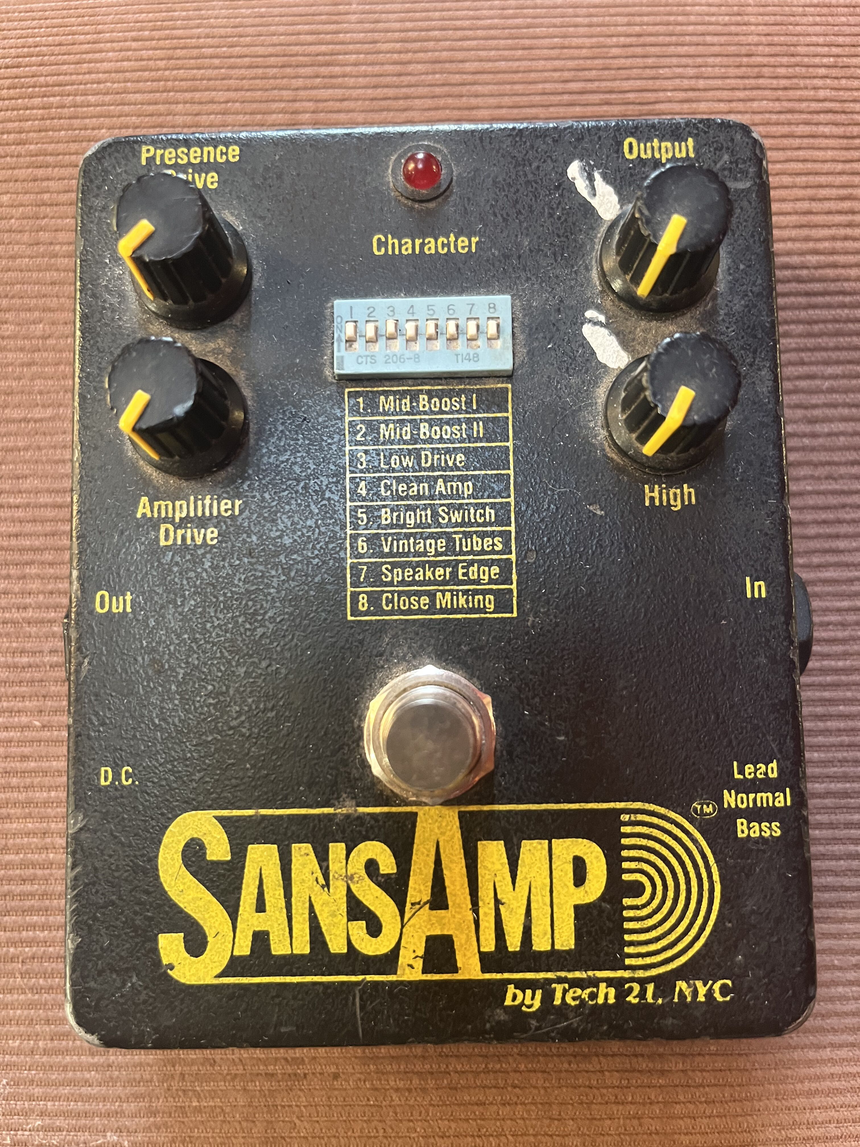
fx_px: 861
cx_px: 430
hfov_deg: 53.1
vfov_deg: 67.3
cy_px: 574
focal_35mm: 26
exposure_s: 1/50
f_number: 1.6
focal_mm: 5.1
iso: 400
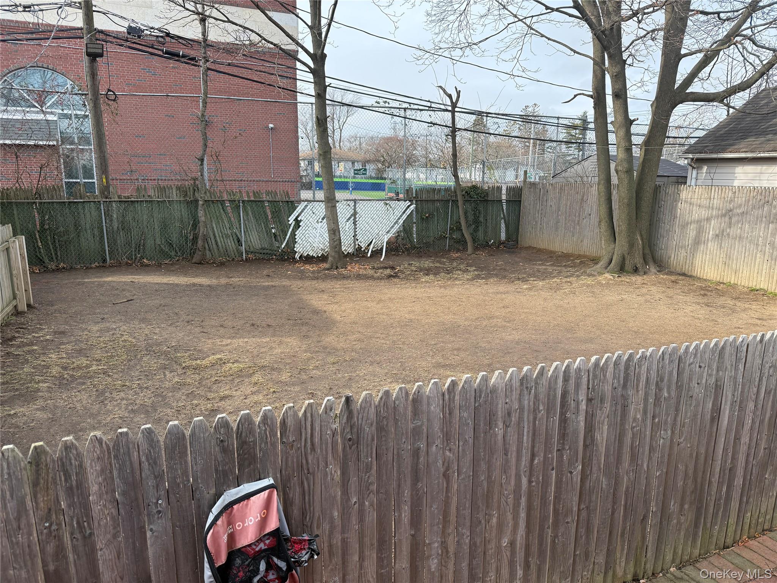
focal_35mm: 24
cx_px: 388
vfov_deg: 56.8
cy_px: 292
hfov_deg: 71.6
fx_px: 539
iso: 100
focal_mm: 6.76
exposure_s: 1/1464
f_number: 1.78
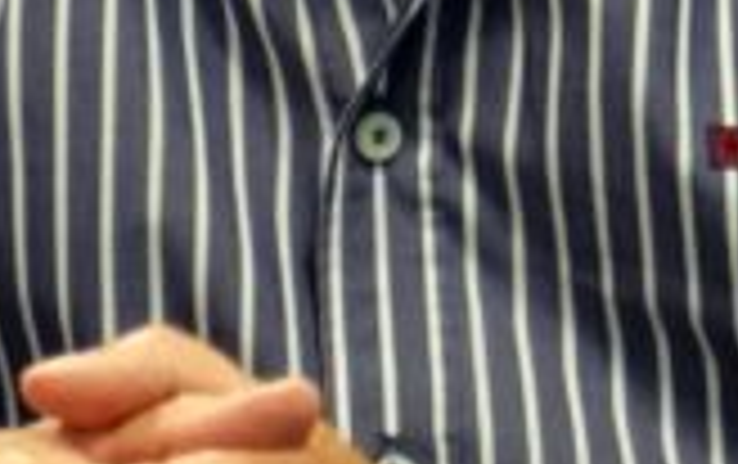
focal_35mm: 893
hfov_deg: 2.3
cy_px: -581
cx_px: 684
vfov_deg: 1.5
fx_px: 17985
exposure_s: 1/100
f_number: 2.8
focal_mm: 73.3
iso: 2000
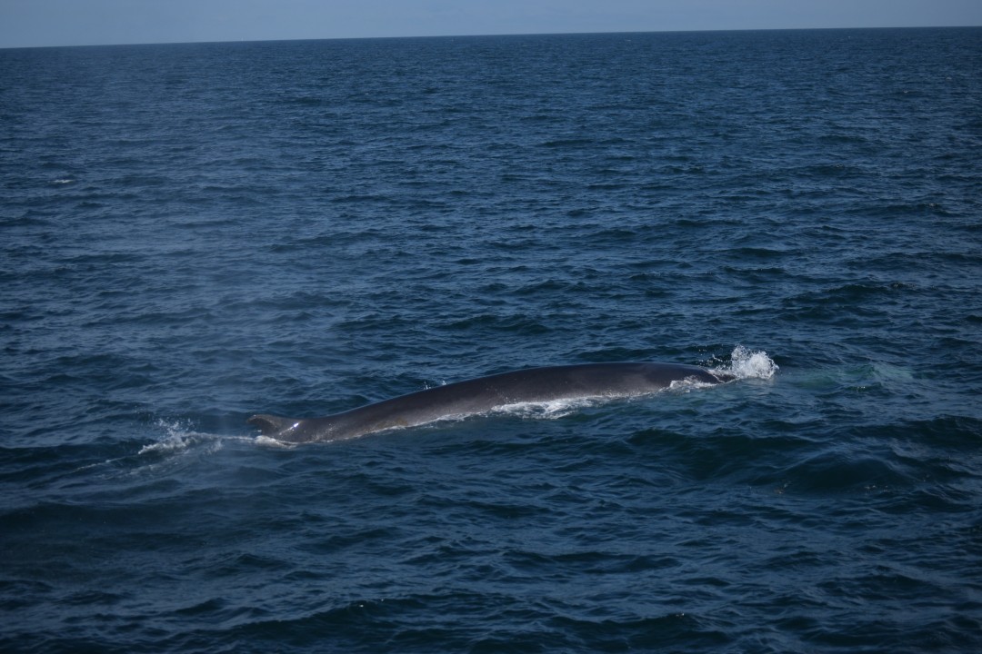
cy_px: 327
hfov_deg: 24.6
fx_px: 2250
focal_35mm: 82
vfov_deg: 16.6
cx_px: 491
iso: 200
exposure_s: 1/4000
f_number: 4
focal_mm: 55
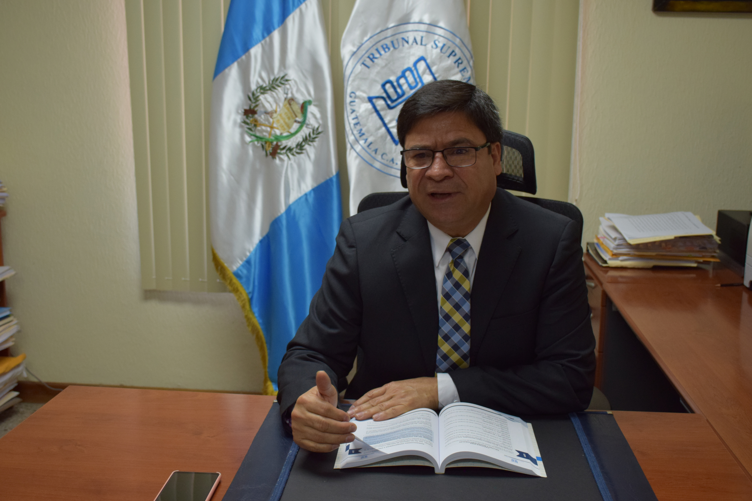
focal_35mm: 40
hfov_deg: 47.9
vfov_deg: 33.0
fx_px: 846
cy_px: 250
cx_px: 376
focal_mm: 27
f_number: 5
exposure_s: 1/100
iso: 800
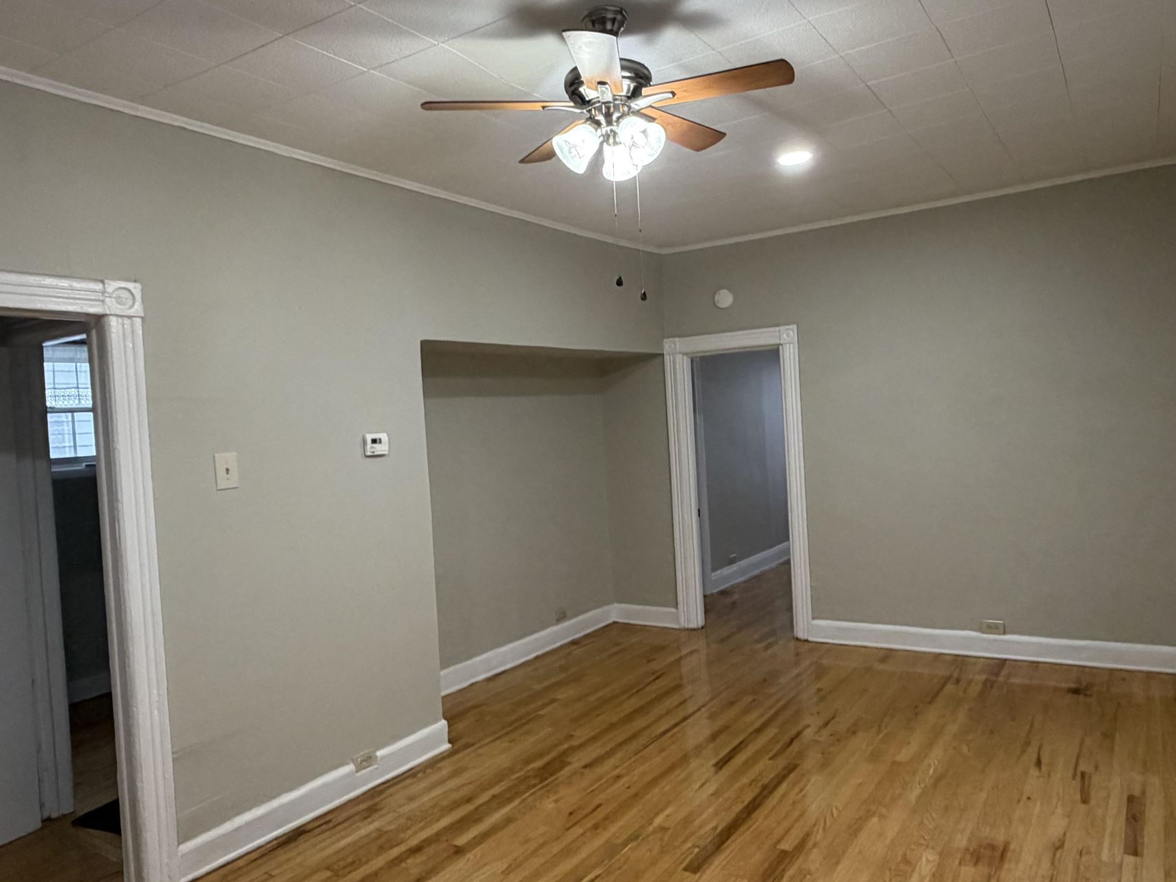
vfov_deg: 54.9
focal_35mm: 25
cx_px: 635
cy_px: 442
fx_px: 849
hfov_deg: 69.3
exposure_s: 1/60
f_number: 2.2
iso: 250
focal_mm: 2.22
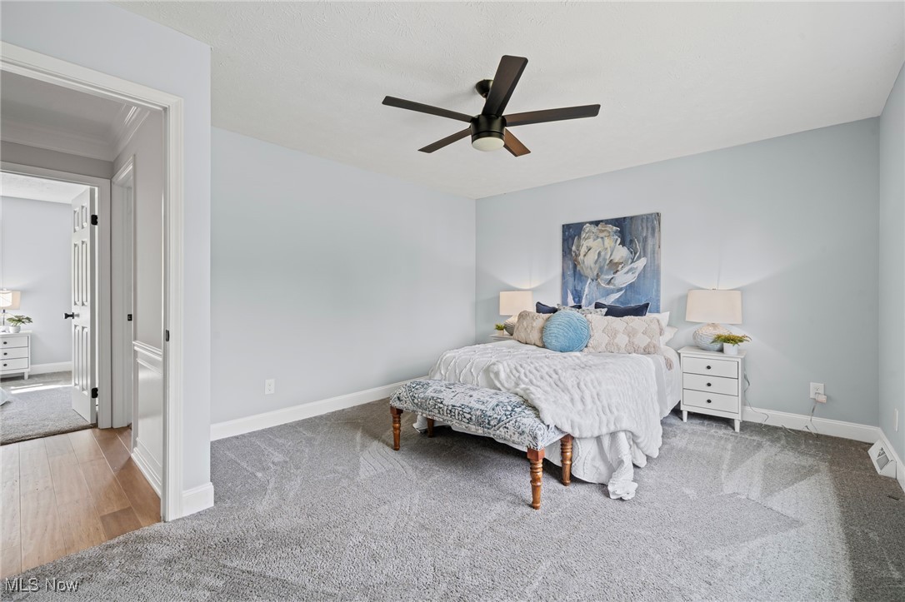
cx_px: 452
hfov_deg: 100.4
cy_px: 301
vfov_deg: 77.3
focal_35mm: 15
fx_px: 377
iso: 250
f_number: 9
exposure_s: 1/6
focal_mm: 15
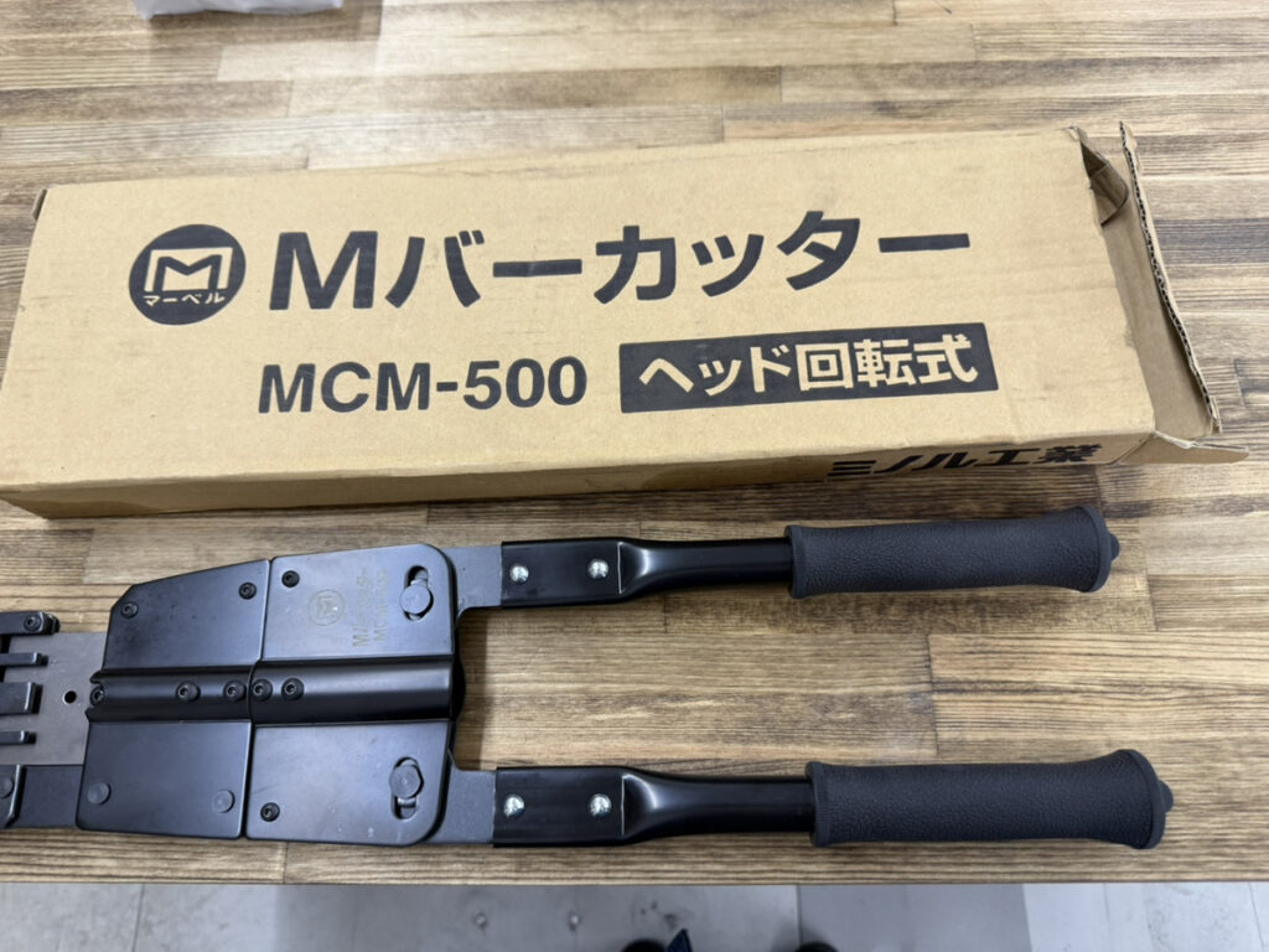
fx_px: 880
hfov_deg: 71.6
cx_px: 634
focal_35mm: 24
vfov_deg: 56.8
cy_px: 476
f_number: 1.78
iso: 160
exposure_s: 1/100
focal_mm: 6.76
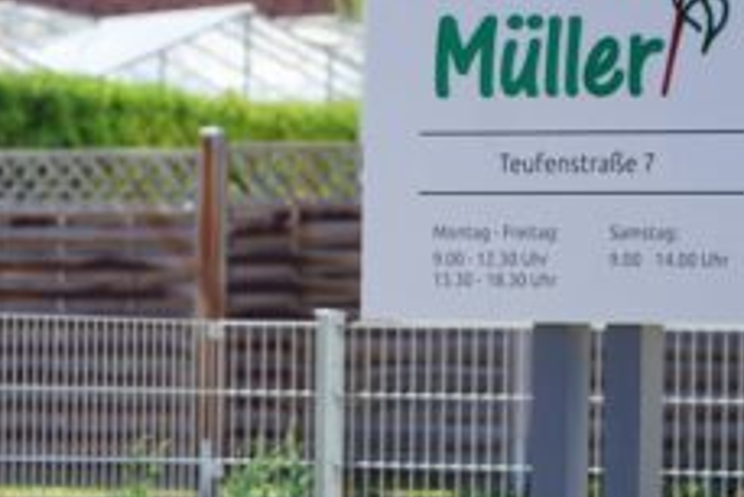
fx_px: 8375
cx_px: 94
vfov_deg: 3.4
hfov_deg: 5.1
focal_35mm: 405
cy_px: 205
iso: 100
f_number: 5.6
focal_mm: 121
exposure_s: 1/250
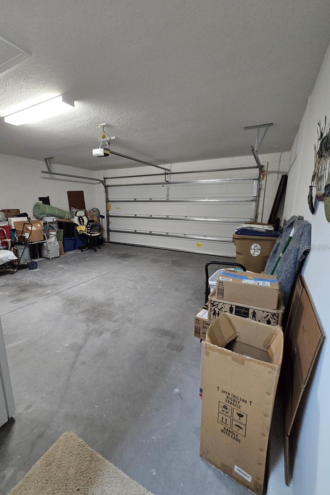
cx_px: 148
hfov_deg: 81.0
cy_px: 247
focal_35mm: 14
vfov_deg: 104.2
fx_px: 192
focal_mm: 2.2
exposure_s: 1/60
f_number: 2.2
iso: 800
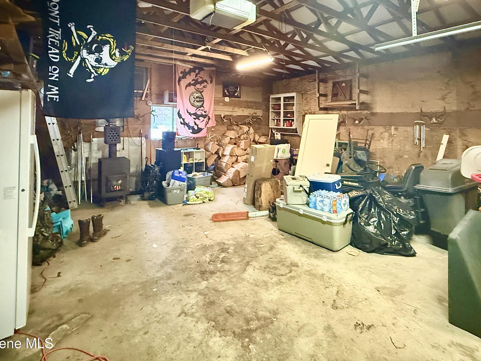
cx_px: 261
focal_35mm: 19
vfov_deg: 66.8
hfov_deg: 84.5
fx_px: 264
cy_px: 121
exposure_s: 1/40
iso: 1000
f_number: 2.2
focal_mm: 2.22
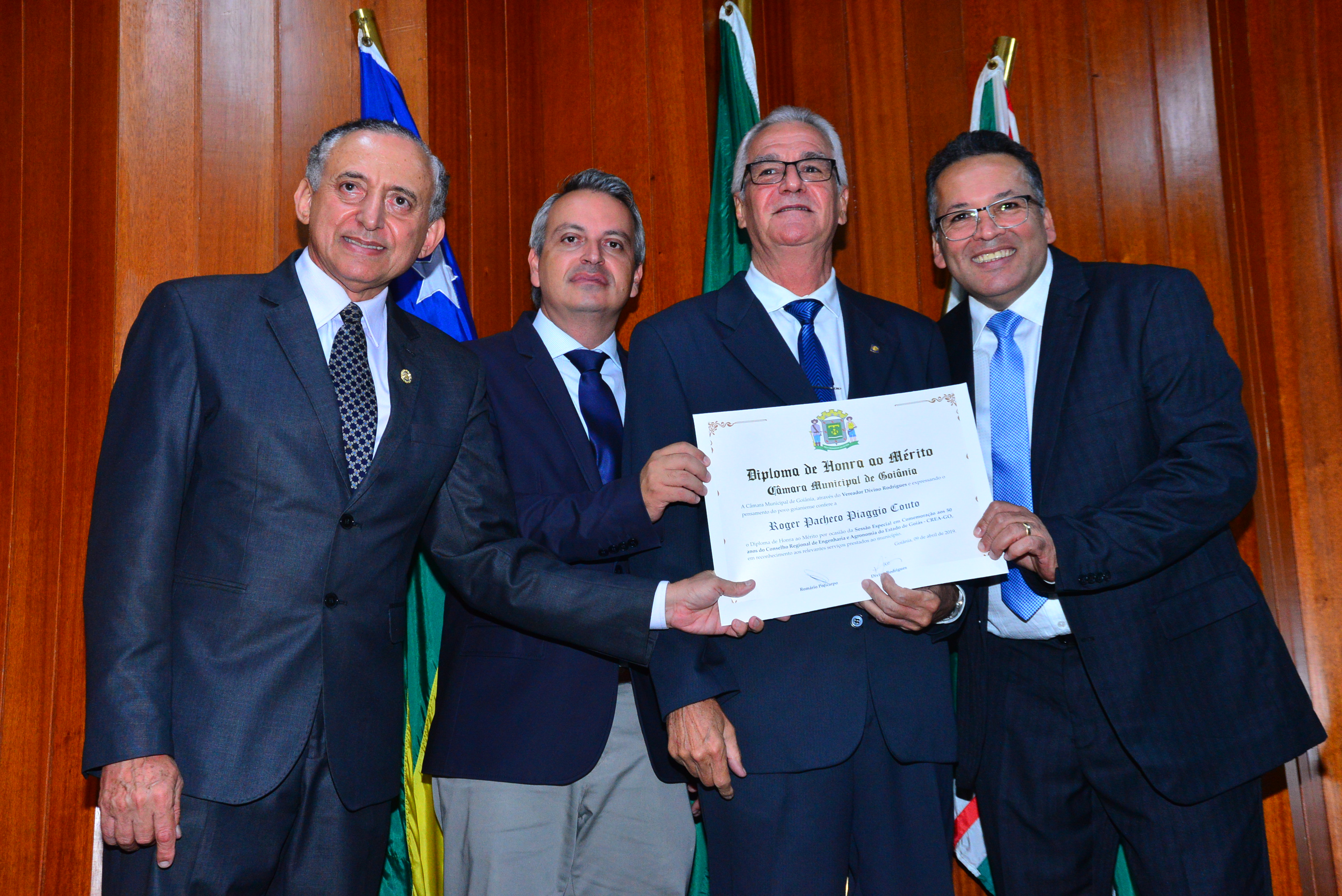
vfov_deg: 28.1
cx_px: 671
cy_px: 448
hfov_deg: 41.1
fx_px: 1790
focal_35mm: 48
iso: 3200
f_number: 6.3
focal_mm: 48
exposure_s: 1/125
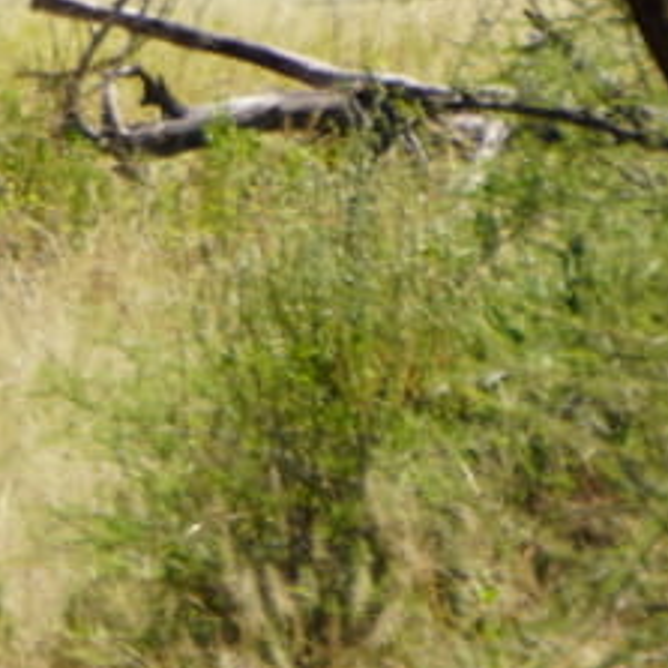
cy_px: -234
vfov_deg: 0.9
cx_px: -1561
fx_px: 42311
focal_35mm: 1938
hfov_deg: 0.9
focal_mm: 210
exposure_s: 1/200
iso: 100
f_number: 8
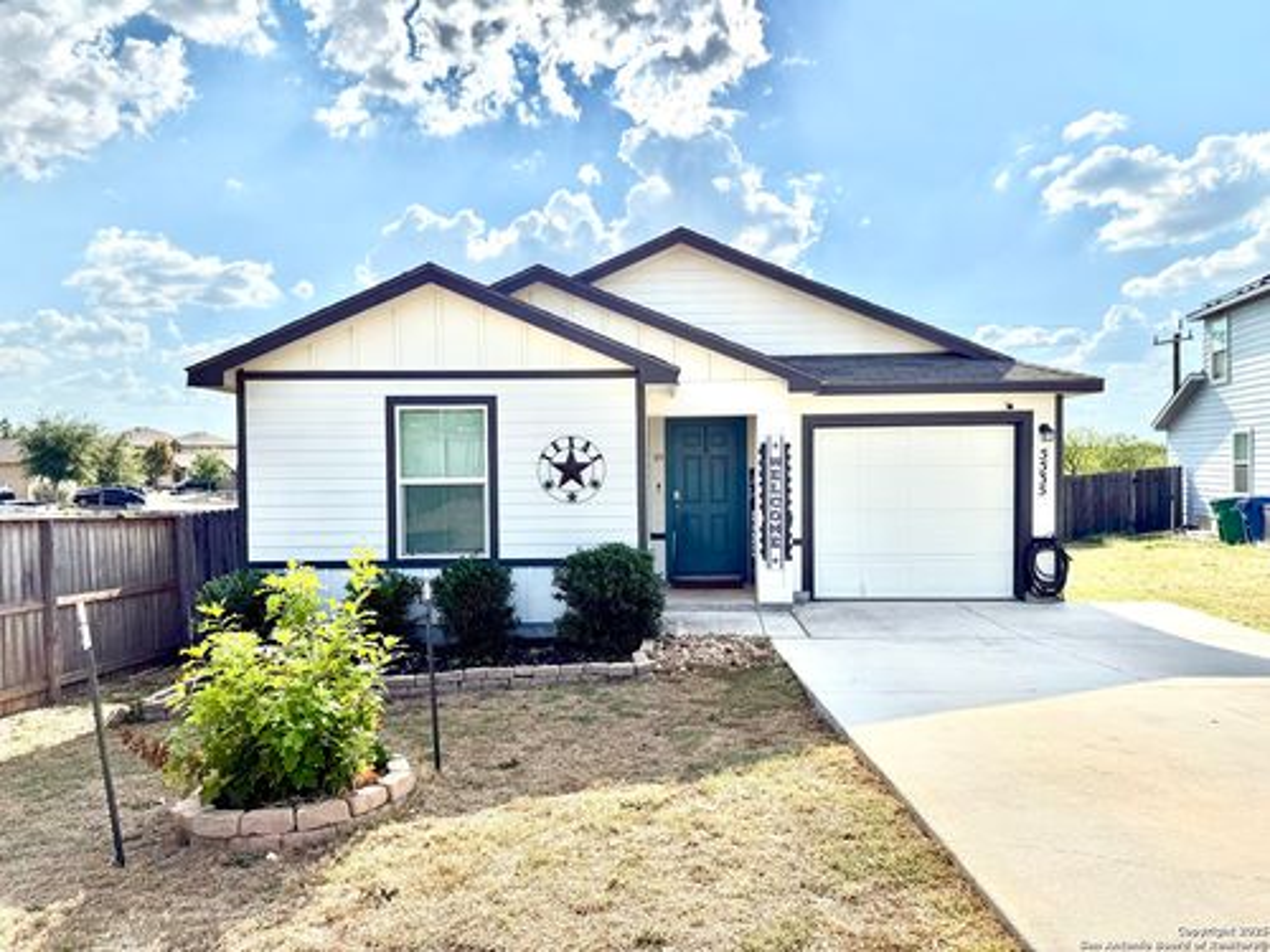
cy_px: 476
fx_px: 881
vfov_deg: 56.8
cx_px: 635
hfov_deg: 71.6
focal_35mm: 24
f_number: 1.78
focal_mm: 6.76
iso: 80
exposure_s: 1/11905
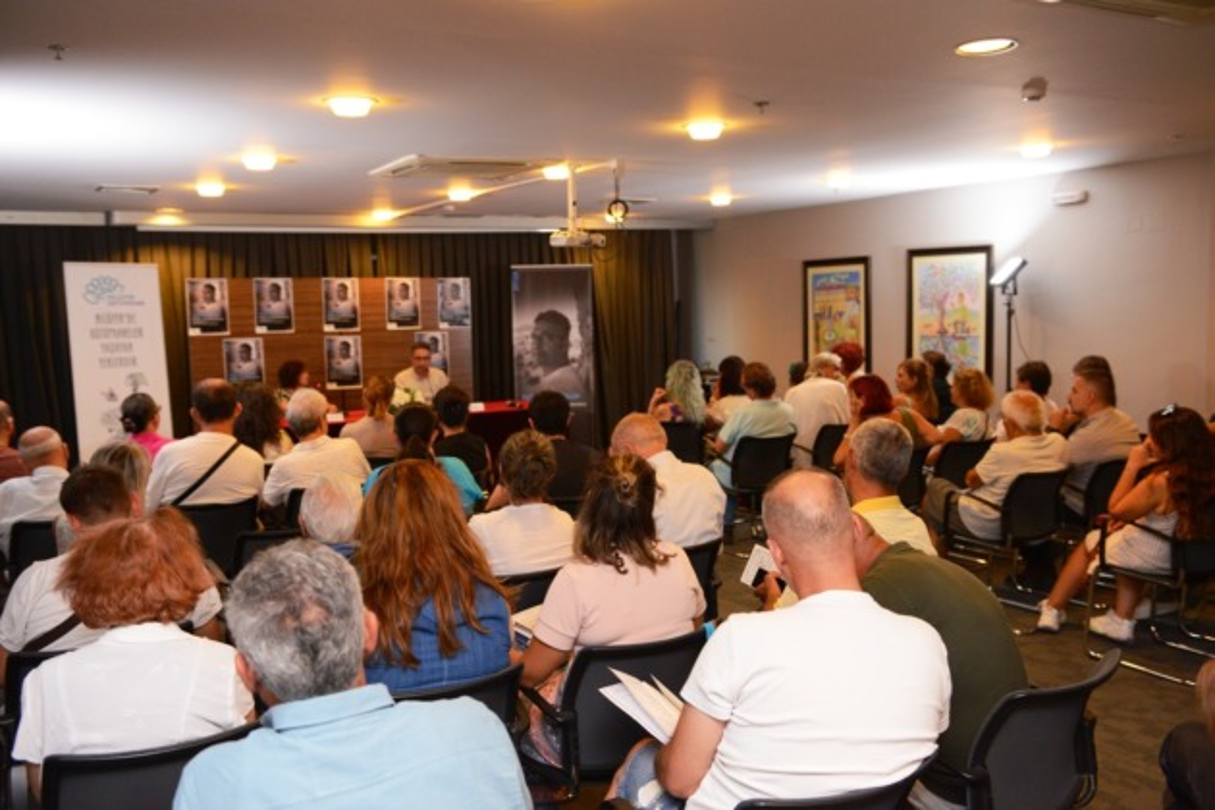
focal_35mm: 32
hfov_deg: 58.7
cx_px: 608
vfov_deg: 41.1
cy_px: 405
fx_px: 1080
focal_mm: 32
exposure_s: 1/320
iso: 2000
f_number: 3.2
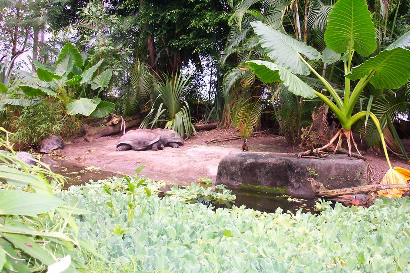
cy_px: 126
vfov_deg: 35.0
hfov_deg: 50.7
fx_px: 433
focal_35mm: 38
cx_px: 212
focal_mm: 7.5
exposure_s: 1/90
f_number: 2.8
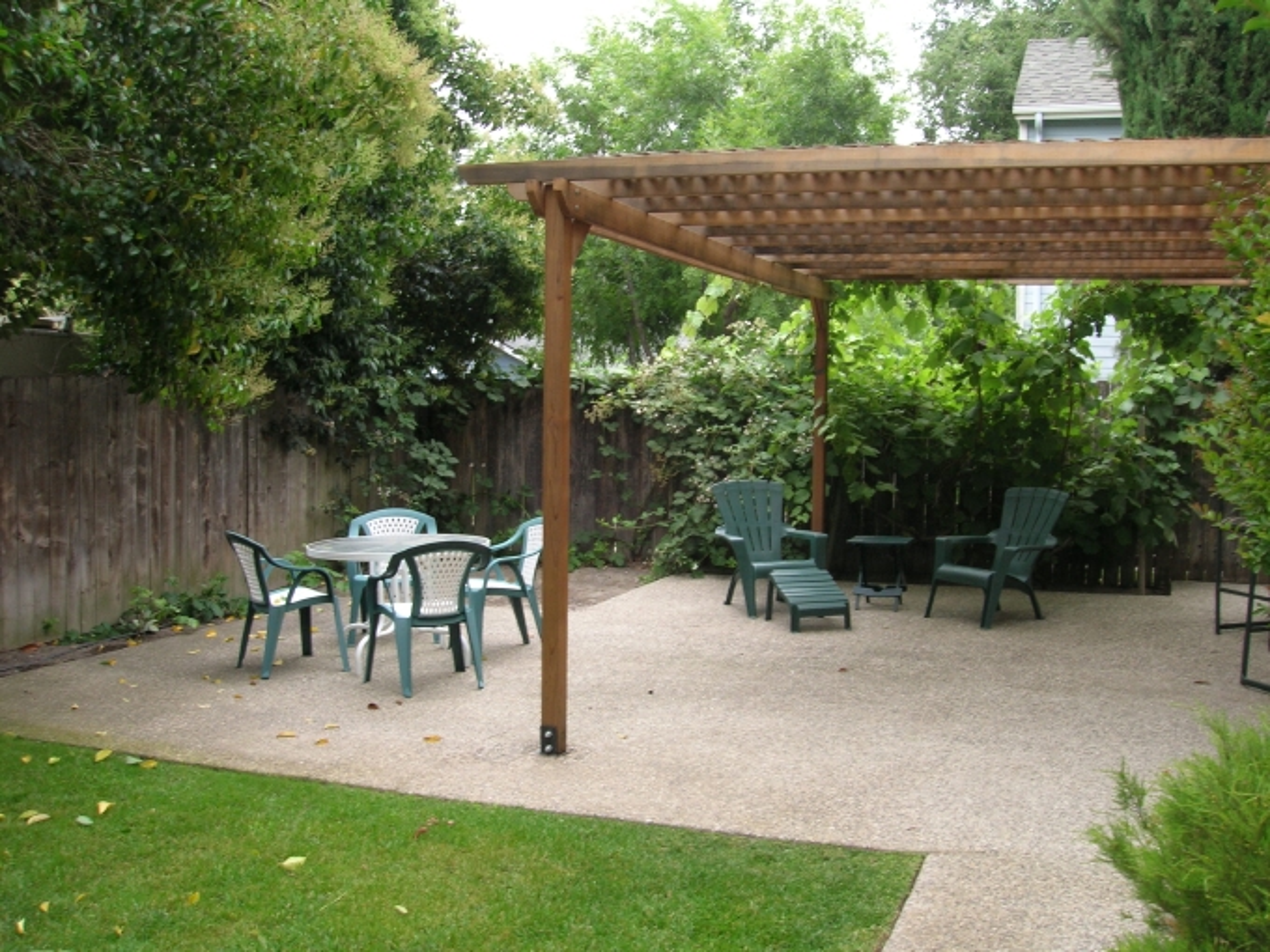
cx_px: 635
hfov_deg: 54.0
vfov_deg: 41.8
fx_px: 1247
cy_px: 476
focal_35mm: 34
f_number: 4.9
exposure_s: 1/31.6
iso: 50
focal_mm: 5.7
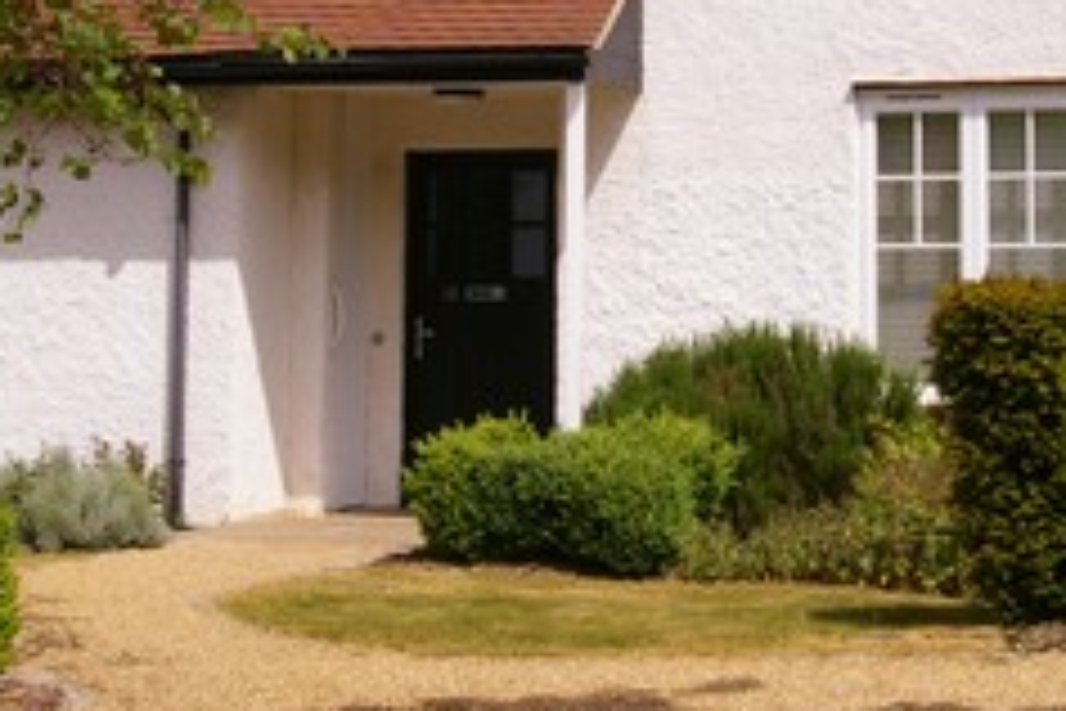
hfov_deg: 22.3
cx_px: 670
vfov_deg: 14.8
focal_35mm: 91
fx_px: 2694
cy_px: 20
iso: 200
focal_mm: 24
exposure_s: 1/250
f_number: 13
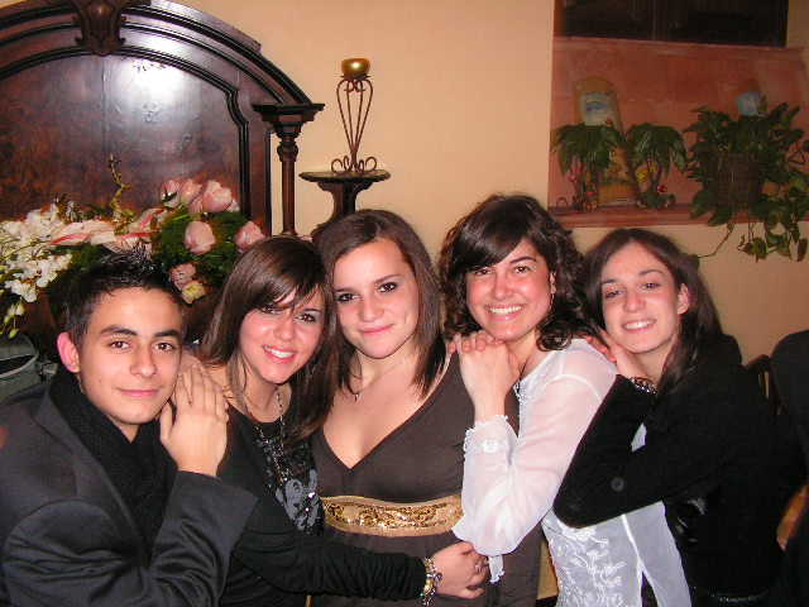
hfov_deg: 51.4
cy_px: 304
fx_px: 841
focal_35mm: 36
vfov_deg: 39.7
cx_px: 404
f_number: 3.2
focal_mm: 6
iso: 200
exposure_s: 1/40
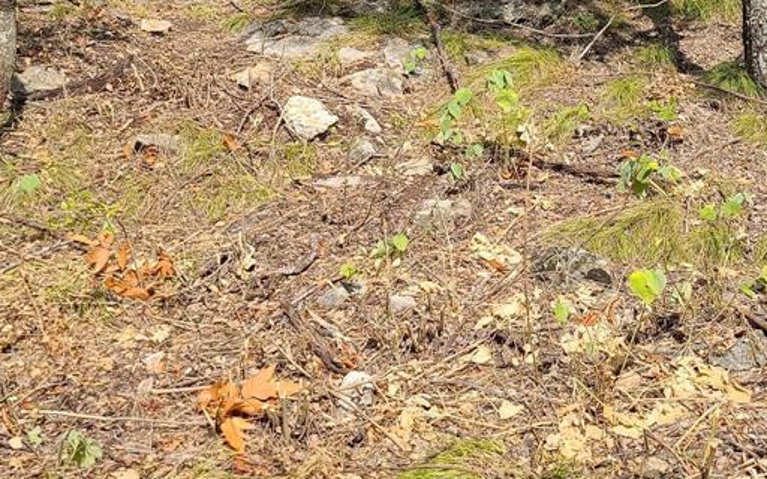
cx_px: 550
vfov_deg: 23.6
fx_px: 1108
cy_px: 24
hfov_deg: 37.5
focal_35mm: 53
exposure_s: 1/671
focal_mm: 7
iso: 16
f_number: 1.8
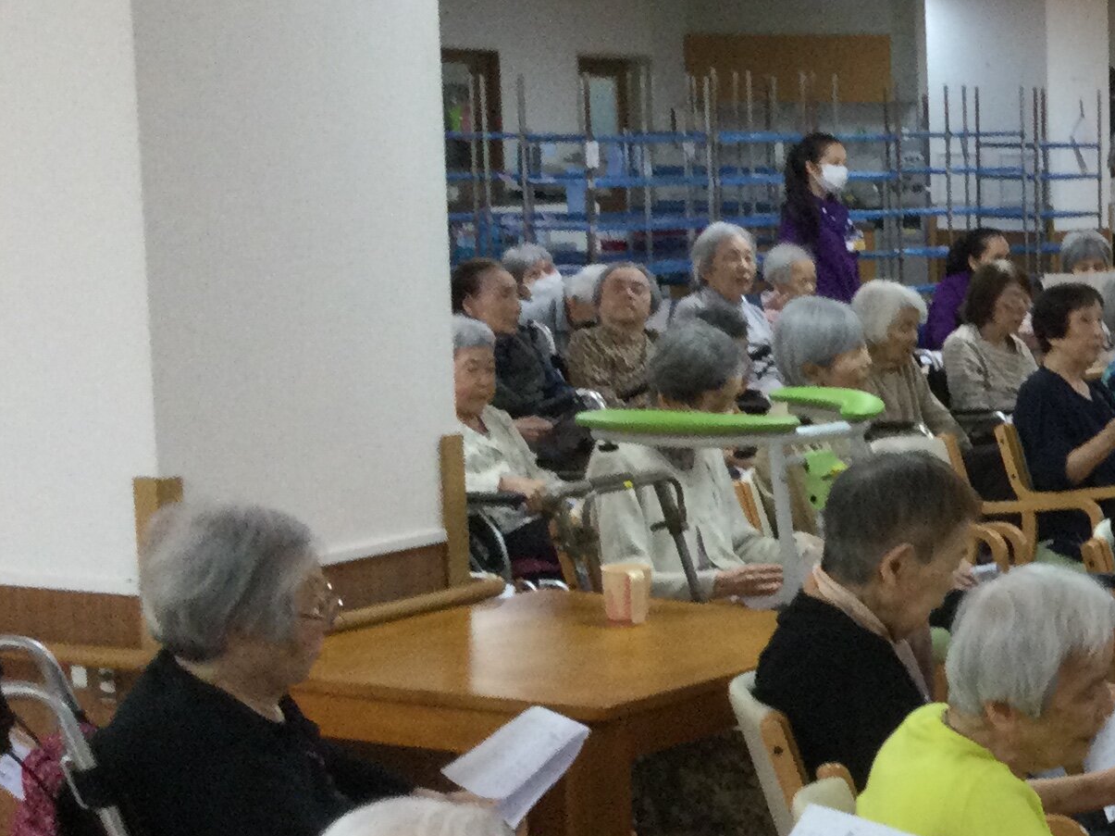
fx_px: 2705
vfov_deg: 17.6
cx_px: 1479
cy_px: 480
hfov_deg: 21.0
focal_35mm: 84
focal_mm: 3.3
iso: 32
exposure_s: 1/30
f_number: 2.4
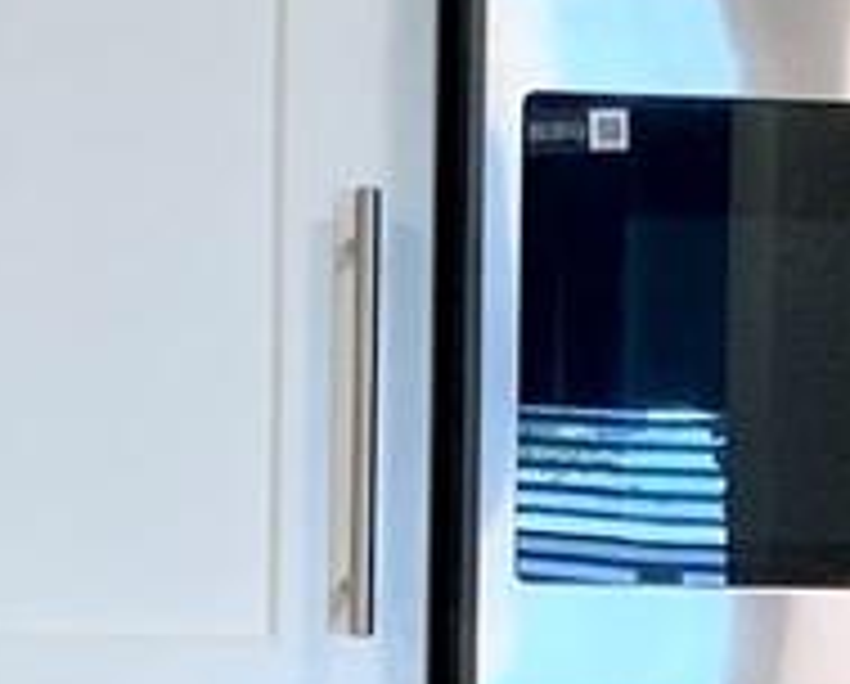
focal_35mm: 239
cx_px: 540
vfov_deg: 6.4
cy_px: 922
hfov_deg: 8.1
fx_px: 6025
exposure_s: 1/60
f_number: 1.8
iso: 50
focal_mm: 3
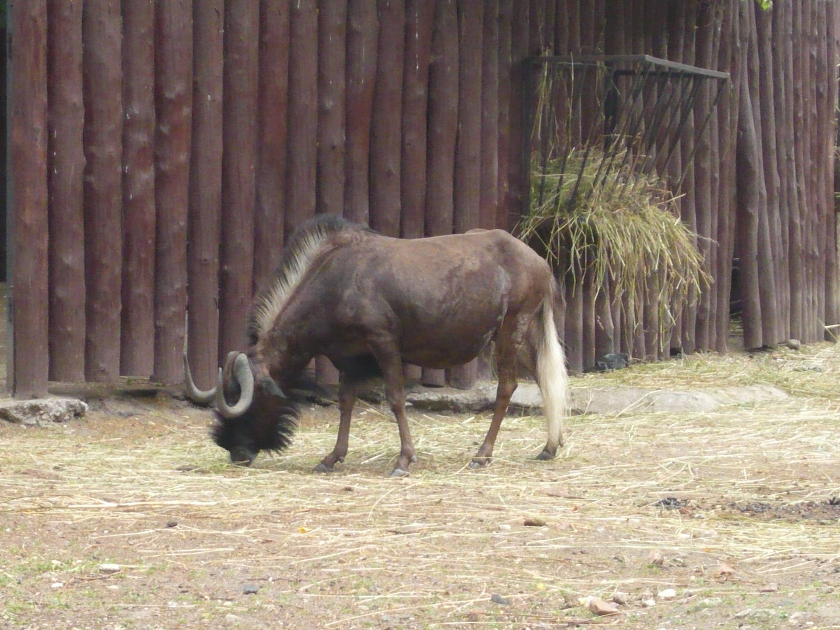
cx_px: 420
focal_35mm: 160
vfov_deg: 9.3
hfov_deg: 12.3
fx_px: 3883
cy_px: 315
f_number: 5.1
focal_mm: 16.5
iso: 500
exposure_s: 1/60
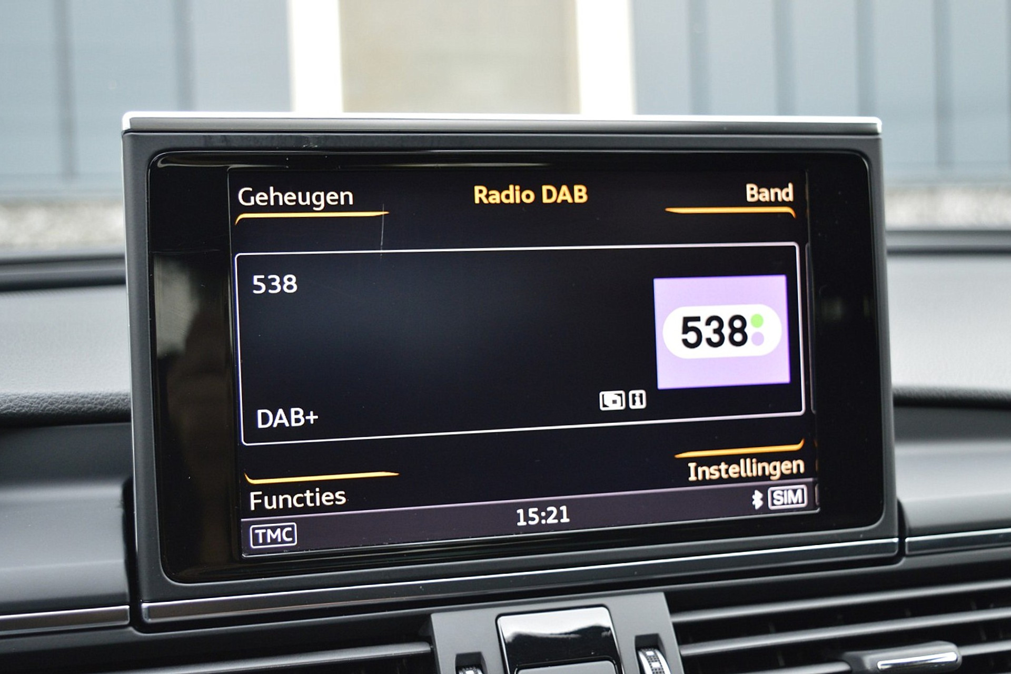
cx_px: 506
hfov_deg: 41.1
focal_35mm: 48
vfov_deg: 28.1
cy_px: 337
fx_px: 1348
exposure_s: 1/60
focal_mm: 32
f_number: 5
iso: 800
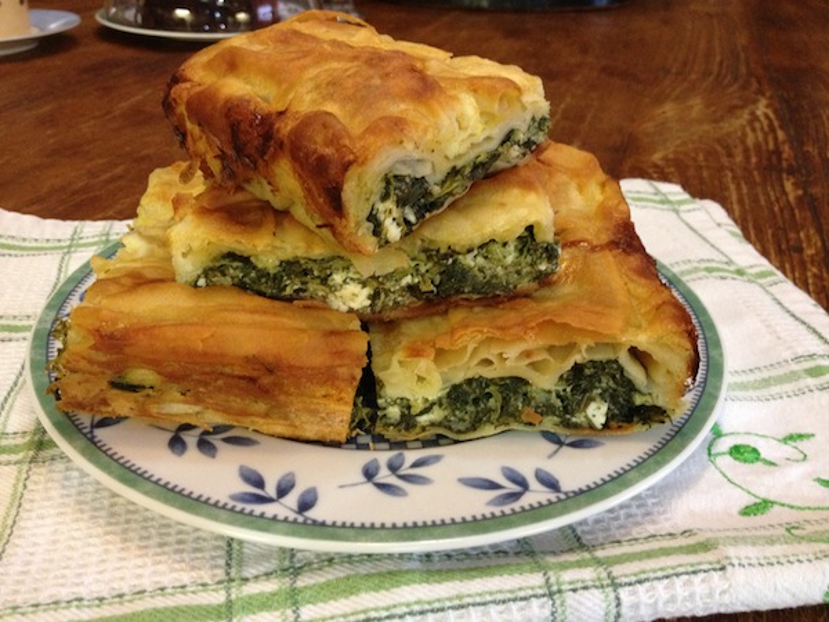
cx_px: 414
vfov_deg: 40.7
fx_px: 838
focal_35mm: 35
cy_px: 311
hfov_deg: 52.6
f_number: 2.4
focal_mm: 4.28
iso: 320
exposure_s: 1/20
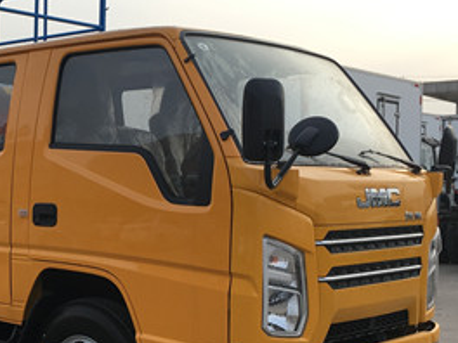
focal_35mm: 66
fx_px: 873
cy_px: 227
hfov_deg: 28.5
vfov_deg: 22.2
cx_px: 69
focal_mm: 4.15
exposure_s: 1/195
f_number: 2.2
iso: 25
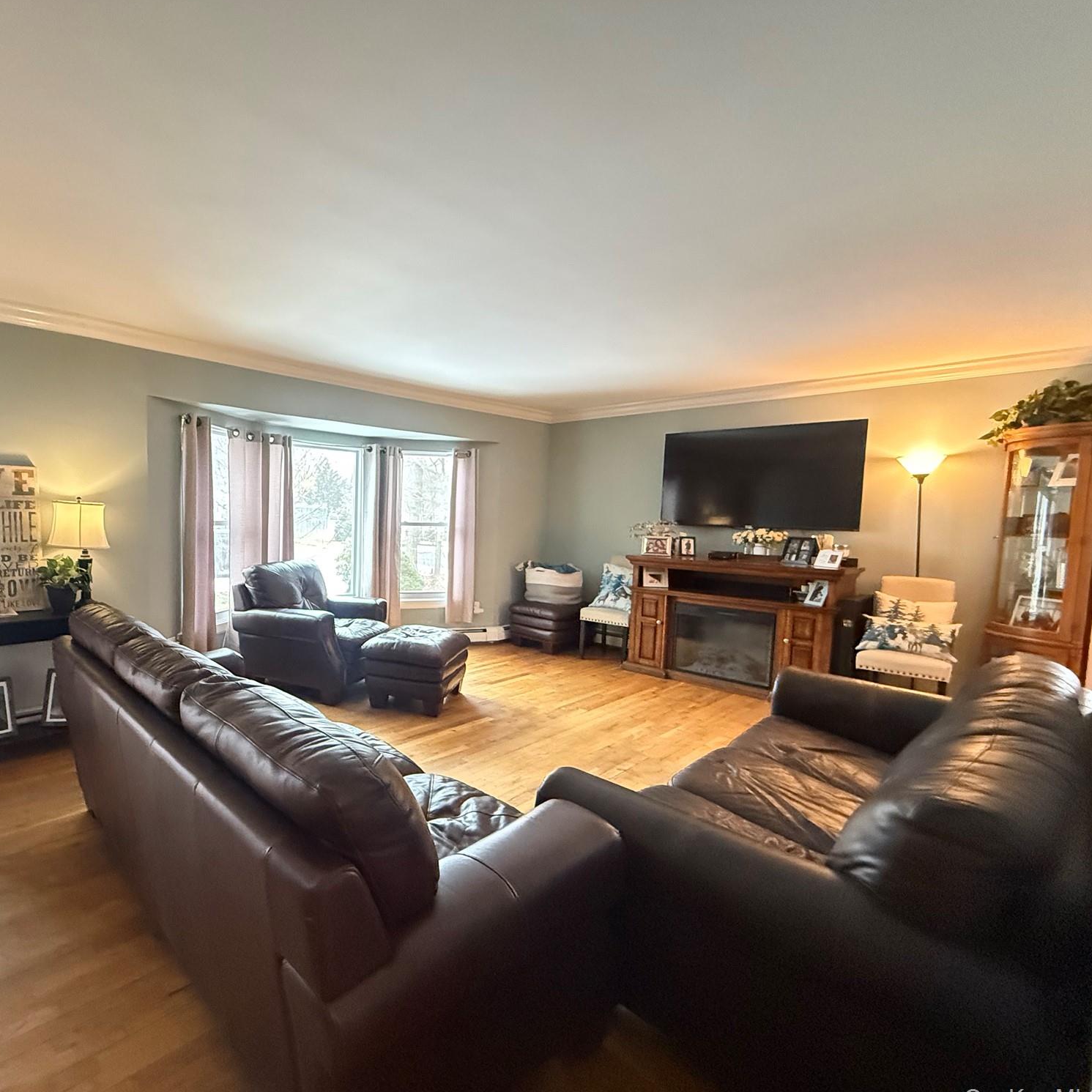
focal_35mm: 17
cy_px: 553
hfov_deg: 81.1
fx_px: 607
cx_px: 363
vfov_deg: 84.0
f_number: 2.2
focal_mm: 2.22
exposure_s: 1/60
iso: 1000
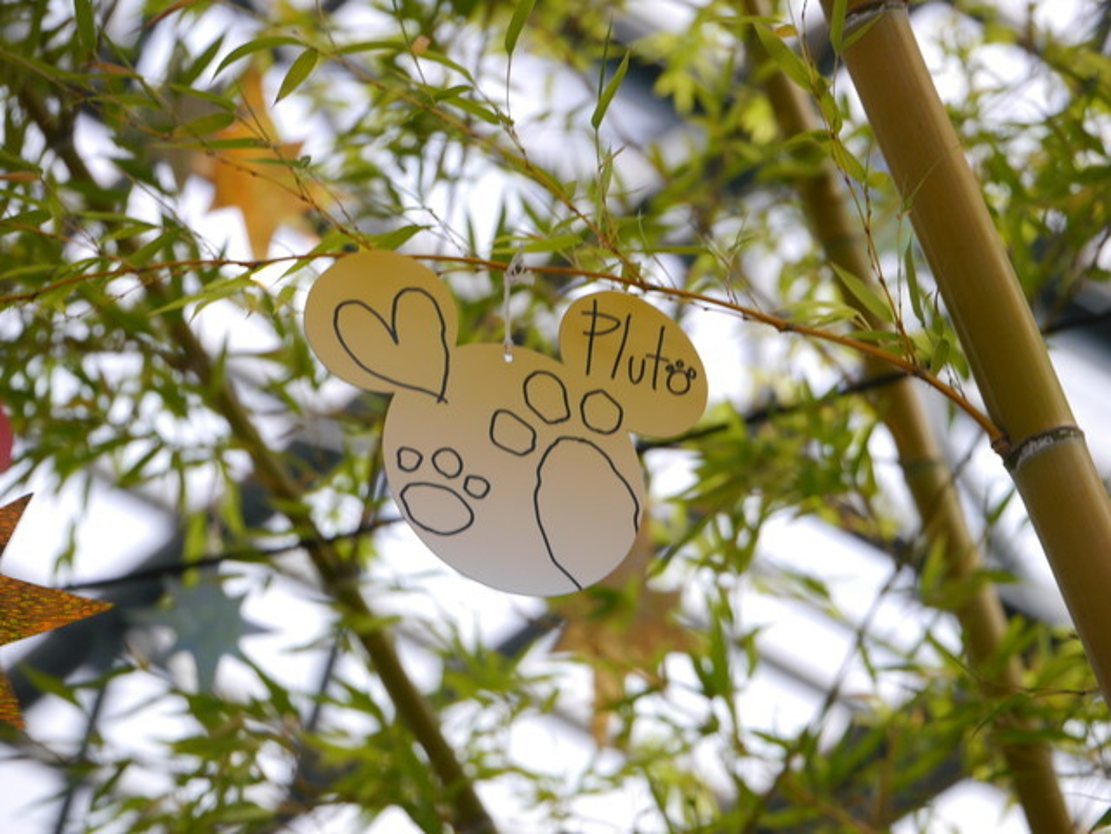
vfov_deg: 6.8
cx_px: 556
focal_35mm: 218
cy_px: 417
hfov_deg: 9.1
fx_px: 6997
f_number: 5.6
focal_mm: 109
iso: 400
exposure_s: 1/250
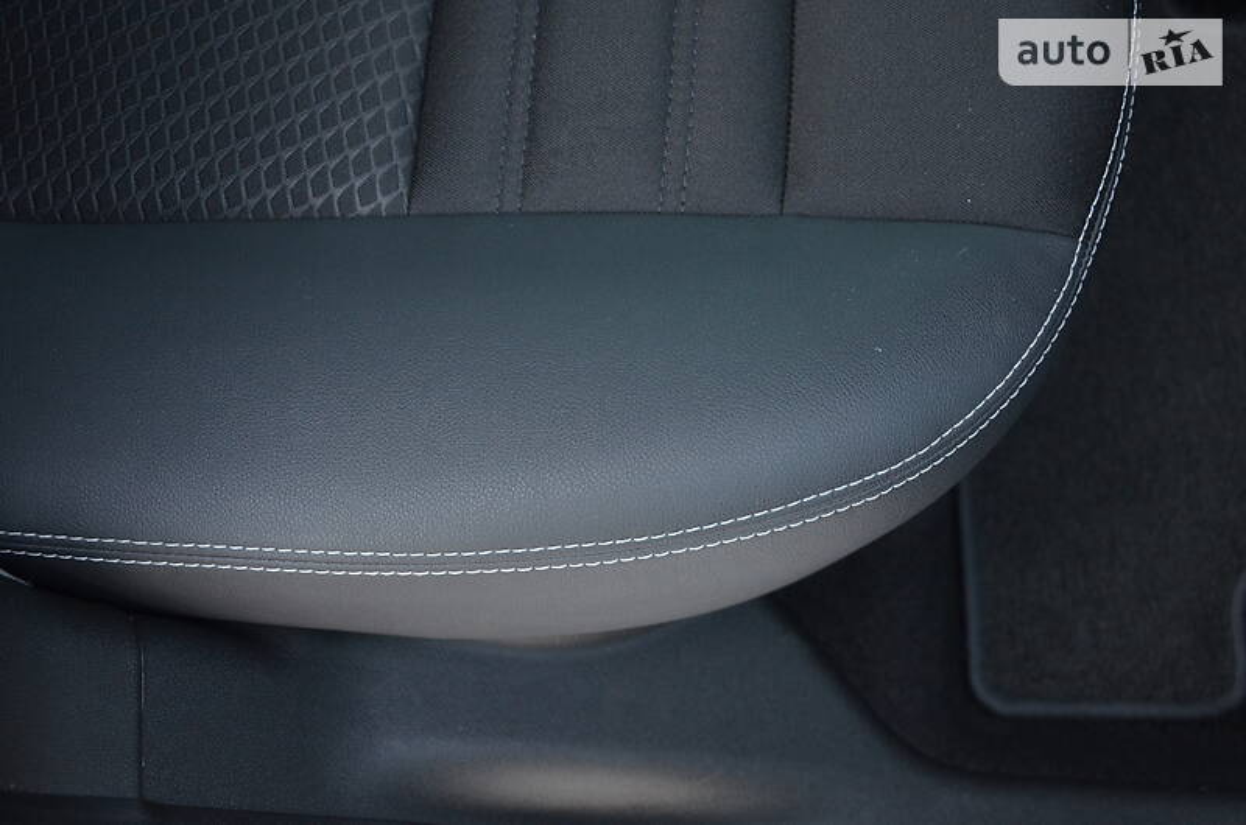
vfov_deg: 28.0
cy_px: 412
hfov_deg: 41.2
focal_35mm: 48
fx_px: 1658
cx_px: 623
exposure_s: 1/30
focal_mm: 32
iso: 1100
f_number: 4.2
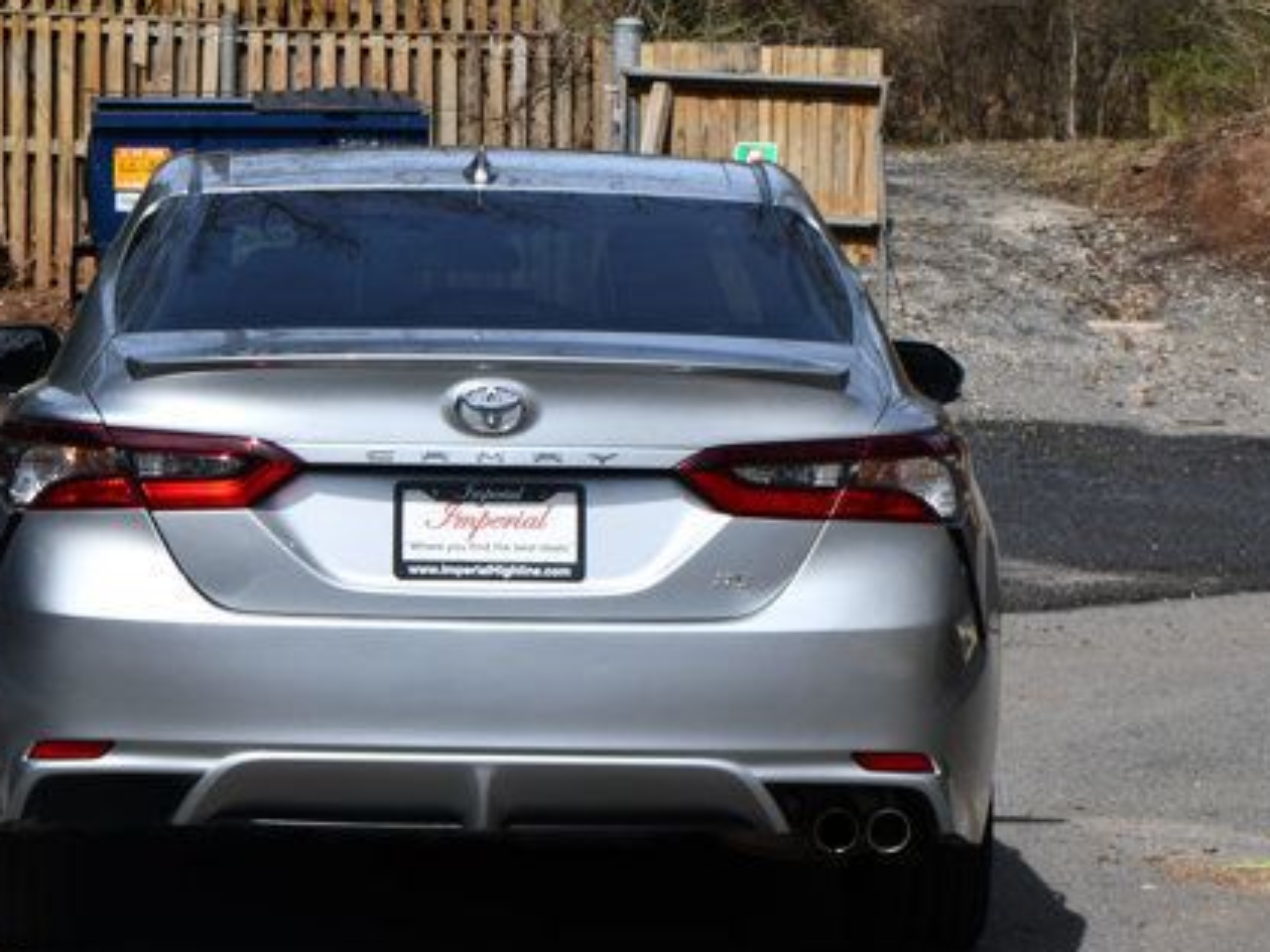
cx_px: 438
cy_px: 449
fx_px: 5650
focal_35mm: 154
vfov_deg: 9.6
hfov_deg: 12.8
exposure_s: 1/320
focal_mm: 70
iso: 100
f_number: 9
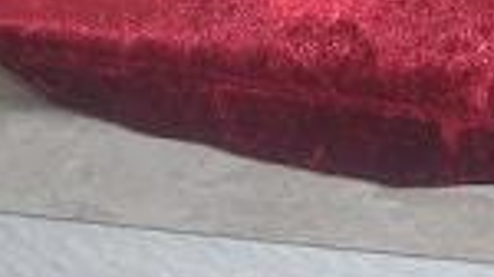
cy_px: -138
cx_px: 494
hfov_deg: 13.7
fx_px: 2028
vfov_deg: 7.7
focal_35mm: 155
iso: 50
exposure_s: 1/80
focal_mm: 6.7
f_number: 3.5
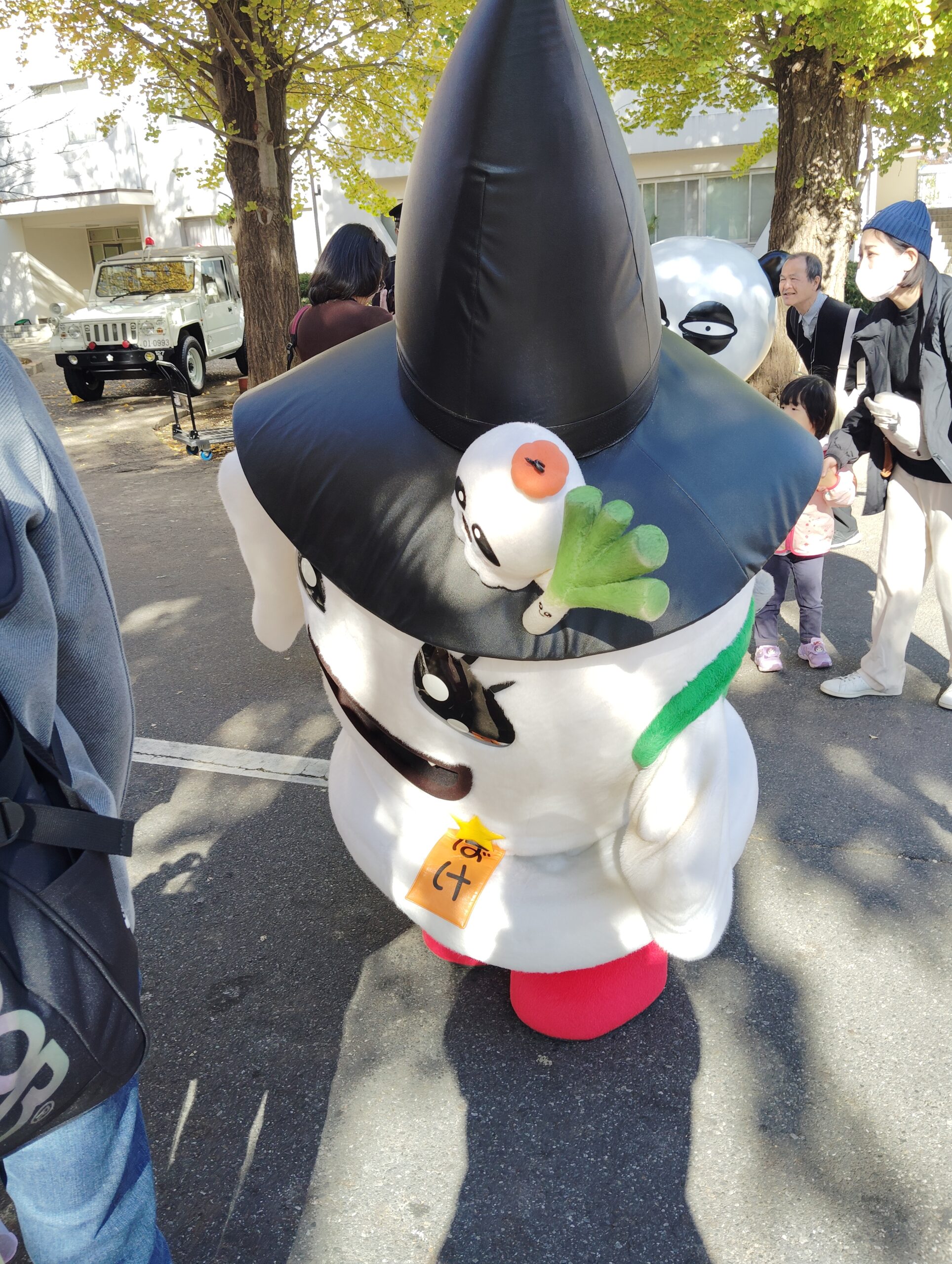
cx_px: 476
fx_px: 1024
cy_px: 632
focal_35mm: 28
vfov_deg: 63.4
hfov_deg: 49.9
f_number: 1.8
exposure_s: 1/117
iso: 50
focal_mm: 4.22
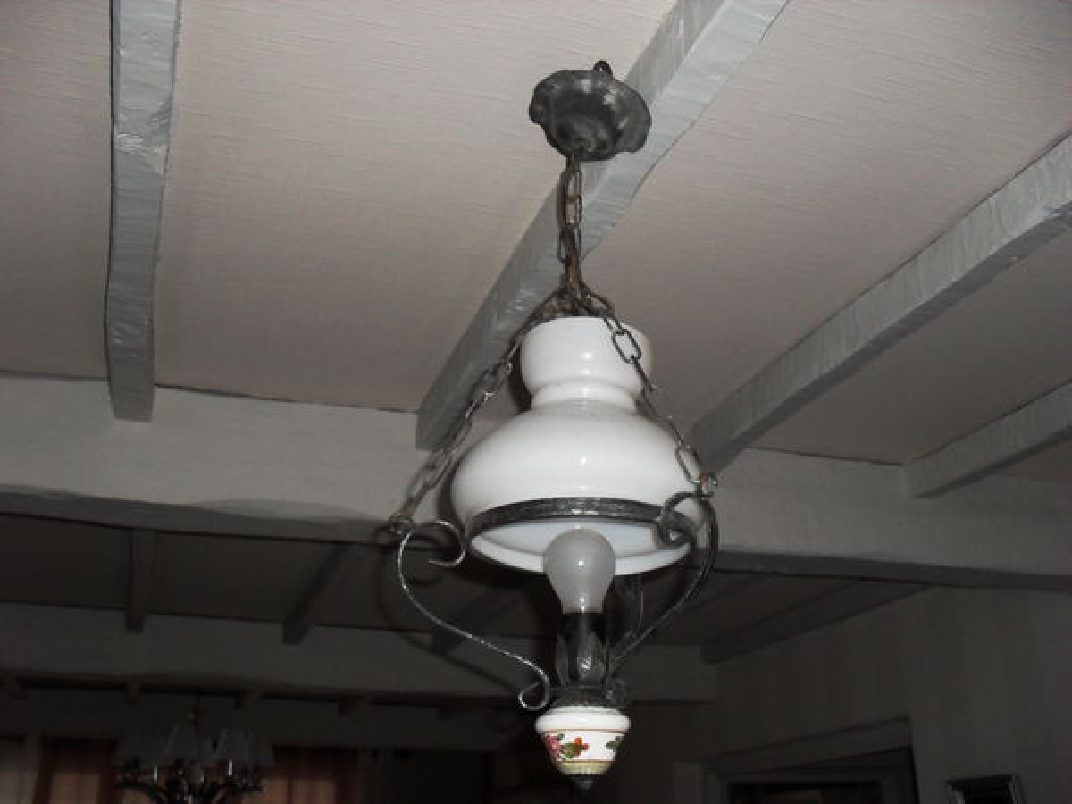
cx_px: 536
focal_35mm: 35
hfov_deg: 52.6
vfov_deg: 40.7
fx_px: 1084
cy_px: 402
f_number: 3.2
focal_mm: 6.3
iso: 200
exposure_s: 1/45
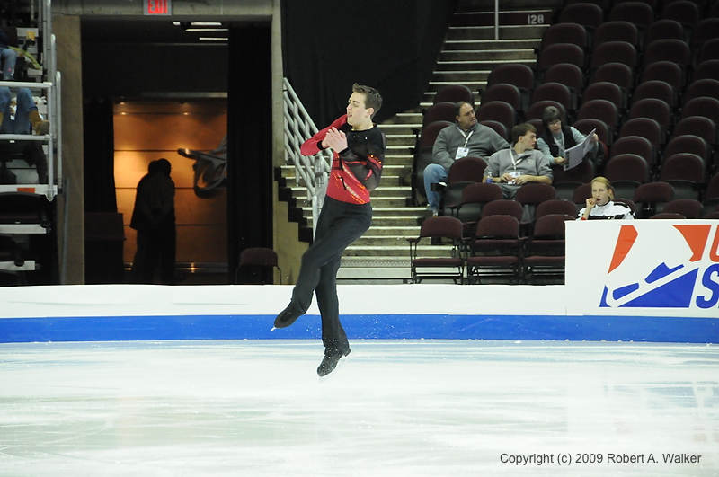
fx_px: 3889
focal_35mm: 195
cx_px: 360
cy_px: 238
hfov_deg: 10.6
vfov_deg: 7.0
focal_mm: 130
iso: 3200
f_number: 5.6
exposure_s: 1/500
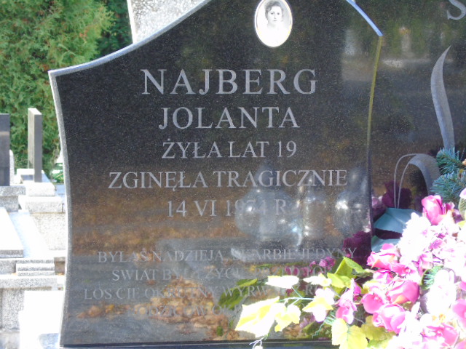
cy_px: 174
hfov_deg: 15.9
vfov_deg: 12.0
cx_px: 233
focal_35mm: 124
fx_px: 1669
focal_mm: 22
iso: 400
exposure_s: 1/100
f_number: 4.6
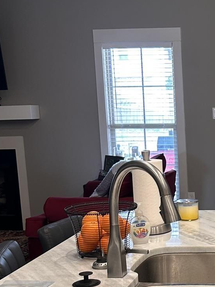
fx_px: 604
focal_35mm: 73
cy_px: 210
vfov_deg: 26.4
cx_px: 254
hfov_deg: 19.1
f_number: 1.5
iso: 80
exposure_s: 1/60
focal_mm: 5.7
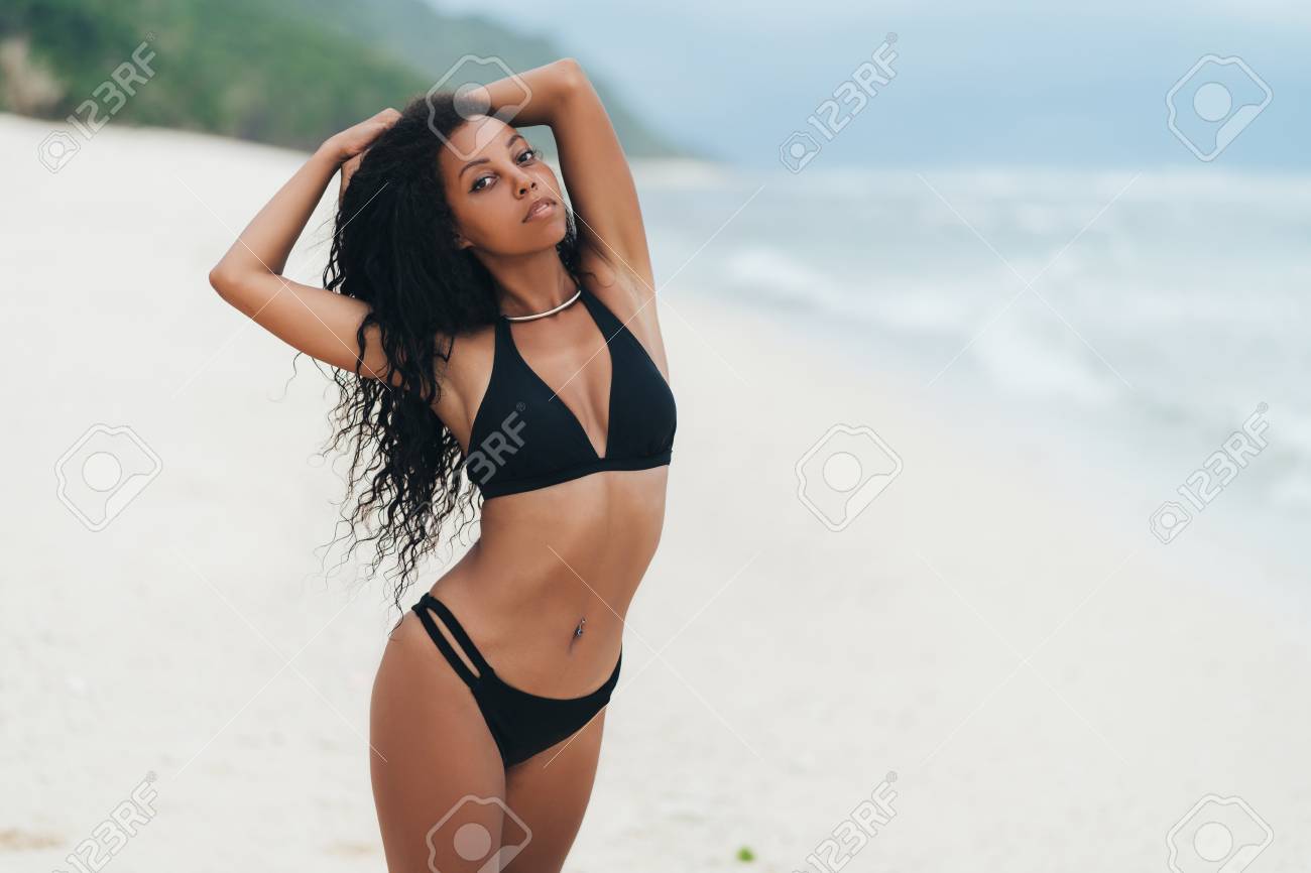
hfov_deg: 23.9
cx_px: 656
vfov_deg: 16.1
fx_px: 3094
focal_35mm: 85
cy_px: 436
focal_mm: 85
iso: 100
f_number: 1.8
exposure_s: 1/800
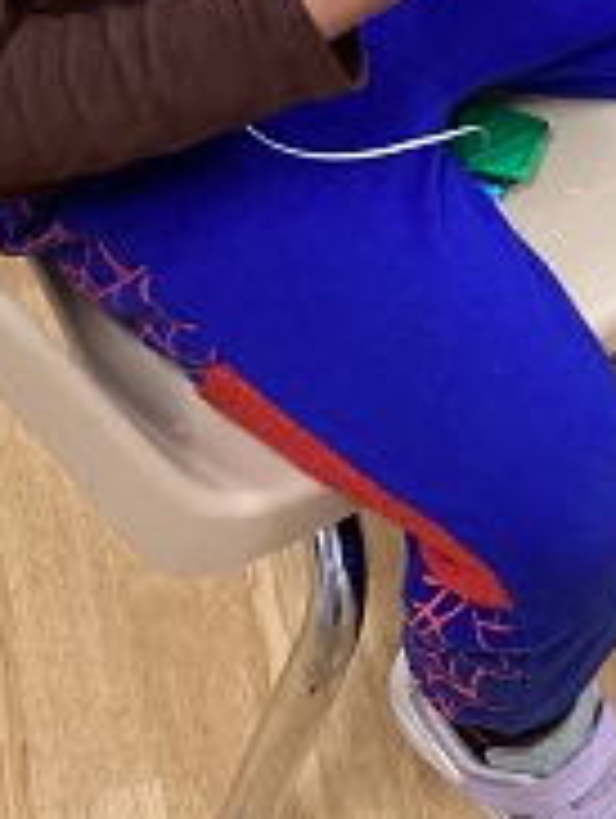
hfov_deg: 17.4
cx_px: 366
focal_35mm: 85
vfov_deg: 21.0
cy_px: -230
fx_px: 2012
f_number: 2.4
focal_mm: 3.3
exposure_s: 1/60
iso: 320
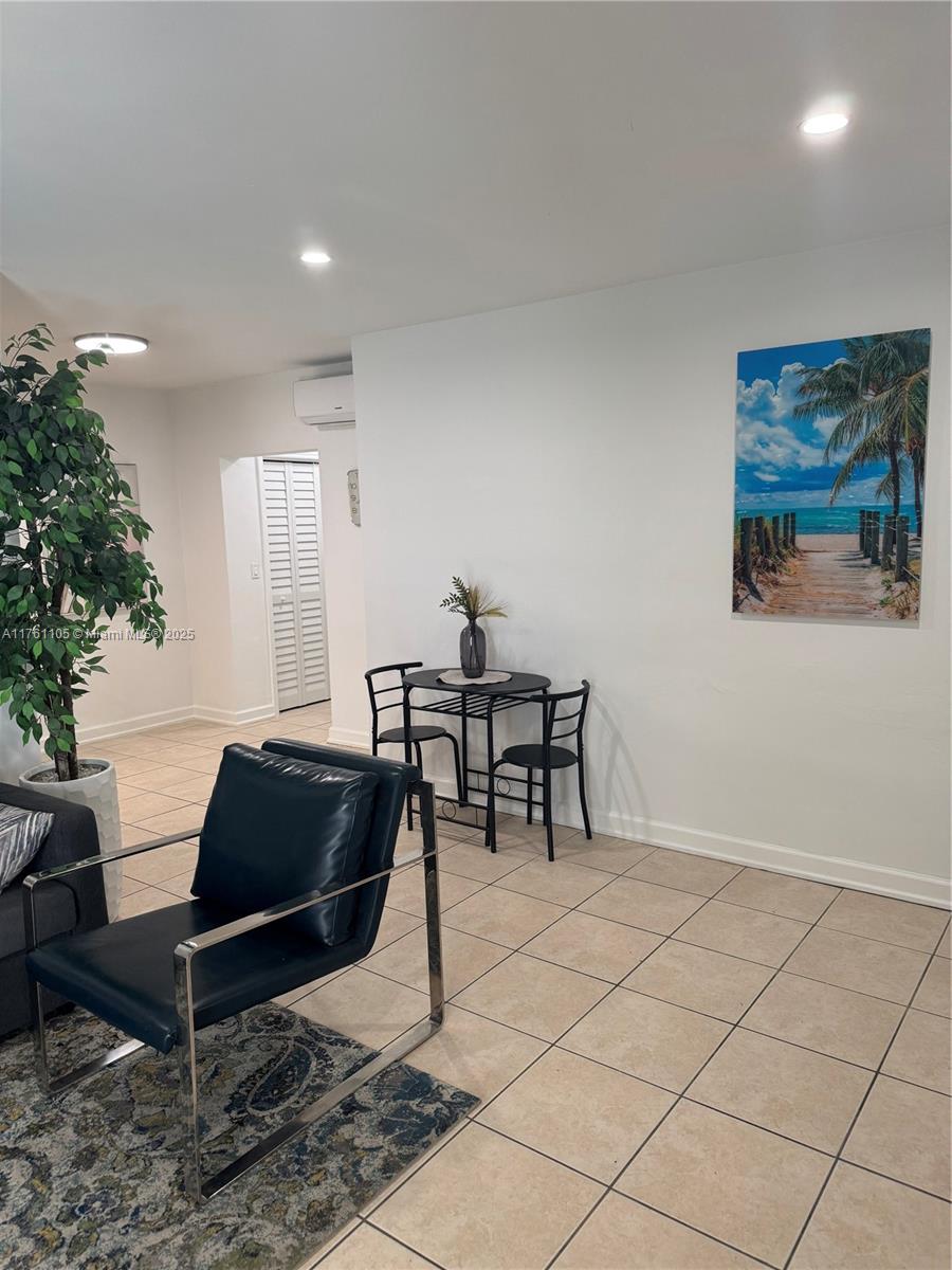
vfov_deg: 71.6
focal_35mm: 24
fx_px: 880
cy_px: 635
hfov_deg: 56.8
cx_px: 476
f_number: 1.78
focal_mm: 6.76
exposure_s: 1/120
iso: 160
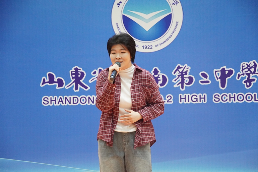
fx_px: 759
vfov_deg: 12.9
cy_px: 86
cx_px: 131
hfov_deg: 19.3
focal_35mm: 106
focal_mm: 68
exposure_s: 1/125
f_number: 5
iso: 5000
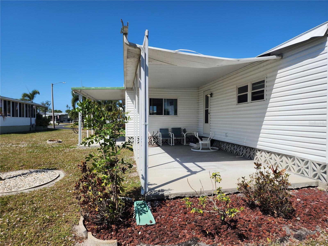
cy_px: 123
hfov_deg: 73.9
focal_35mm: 23
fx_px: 218
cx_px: 164
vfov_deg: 58.9
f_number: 1.8
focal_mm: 6.4
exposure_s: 1/1654
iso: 12
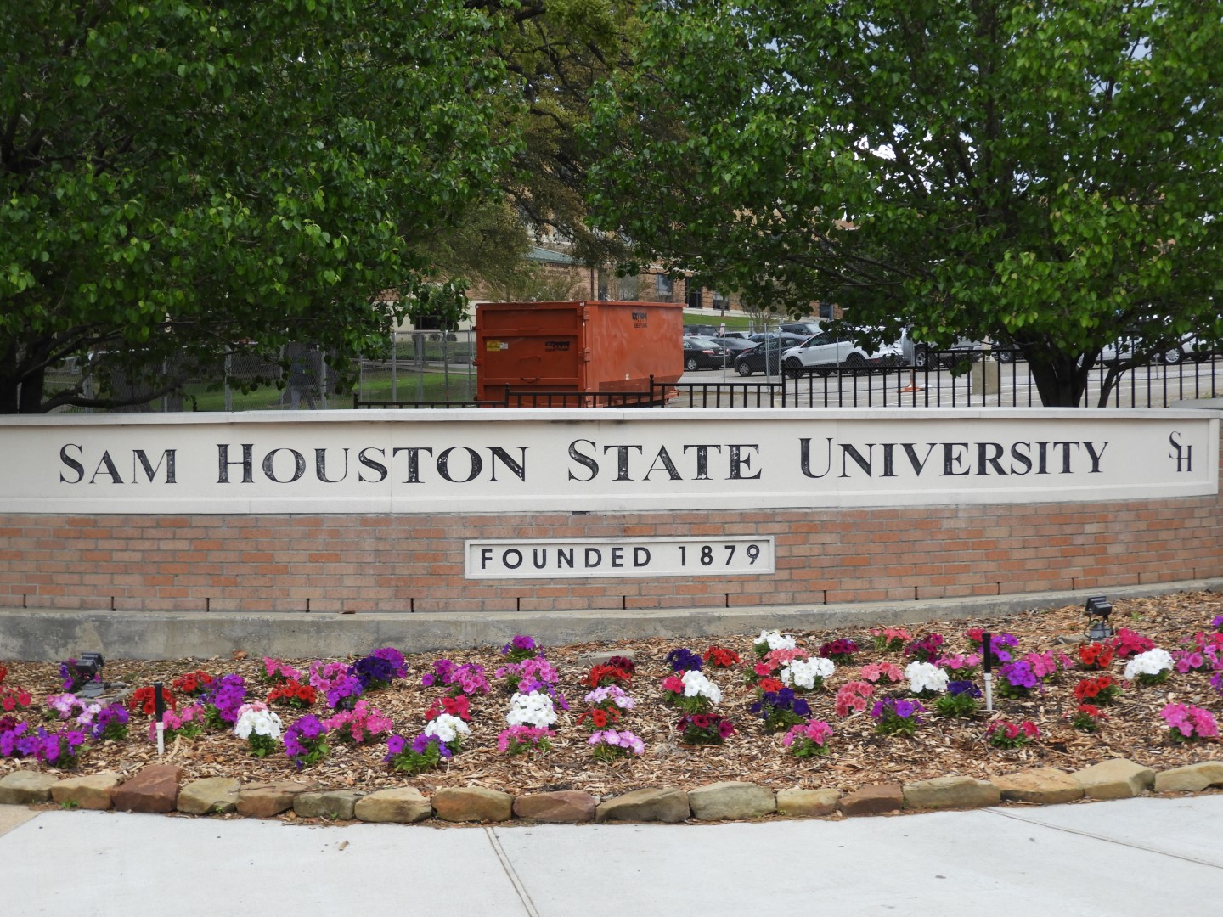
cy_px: 458
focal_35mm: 50
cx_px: 612
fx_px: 1767
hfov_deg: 38.2
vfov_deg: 29.1
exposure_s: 1/200
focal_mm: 9
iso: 100
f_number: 4
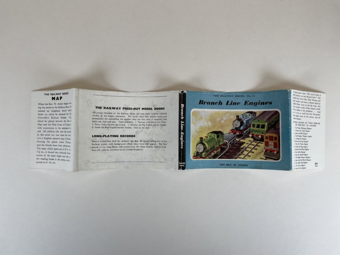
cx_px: 170
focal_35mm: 26
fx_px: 255
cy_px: 128
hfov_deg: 67.3
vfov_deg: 53.1
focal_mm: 4.2
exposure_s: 1/215
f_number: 1.6
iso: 32
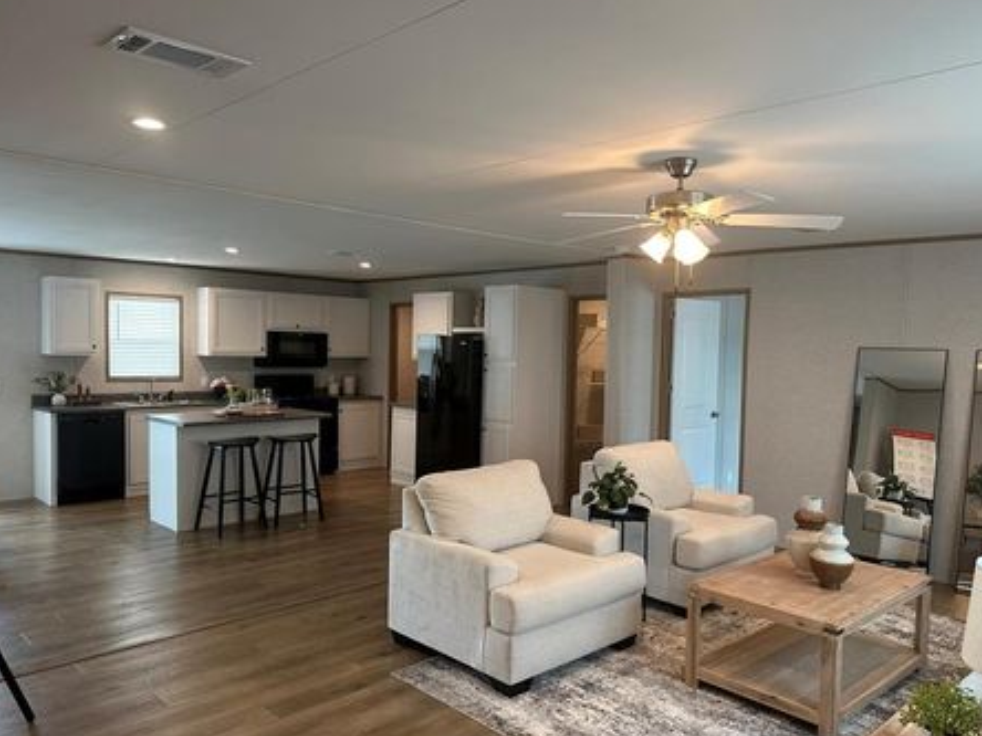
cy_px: 379
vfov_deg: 51.3
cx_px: 495
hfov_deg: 65.3
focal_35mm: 27
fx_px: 766
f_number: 1.78
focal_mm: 6.86
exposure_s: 1/60
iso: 125
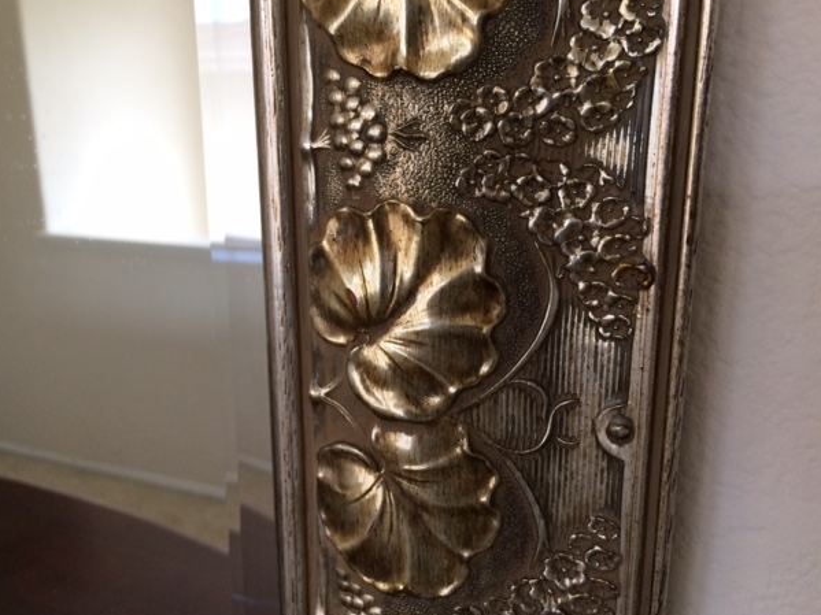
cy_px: 307
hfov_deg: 58.3
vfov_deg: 45.4
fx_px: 735
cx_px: 385
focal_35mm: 31
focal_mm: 4.15
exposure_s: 1/30
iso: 50
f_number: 2.2
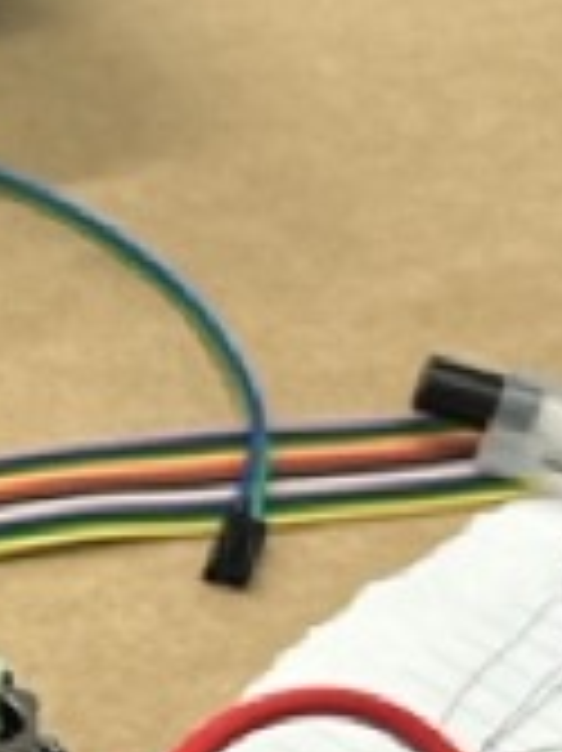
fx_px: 3988
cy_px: 964
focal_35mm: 184
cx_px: -1066
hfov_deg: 7.2
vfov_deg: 10.5
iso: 200
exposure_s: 1/120
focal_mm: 6.86
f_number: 1.78
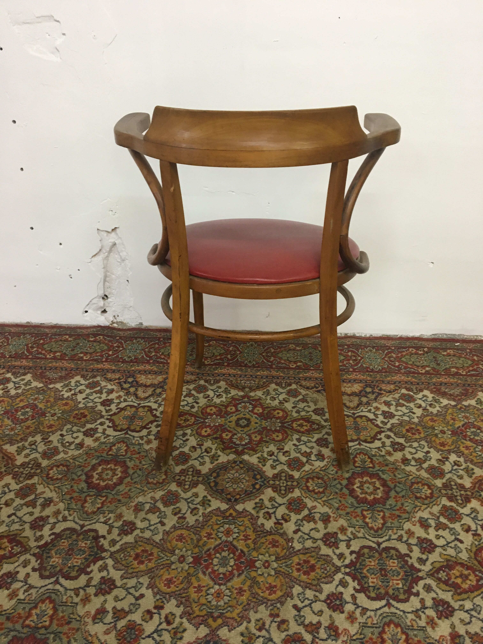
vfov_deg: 61.7
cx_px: 242
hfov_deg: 48.2
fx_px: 540
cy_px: 322
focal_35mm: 29
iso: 200
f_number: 2.2
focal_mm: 4.15
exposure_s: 1/33
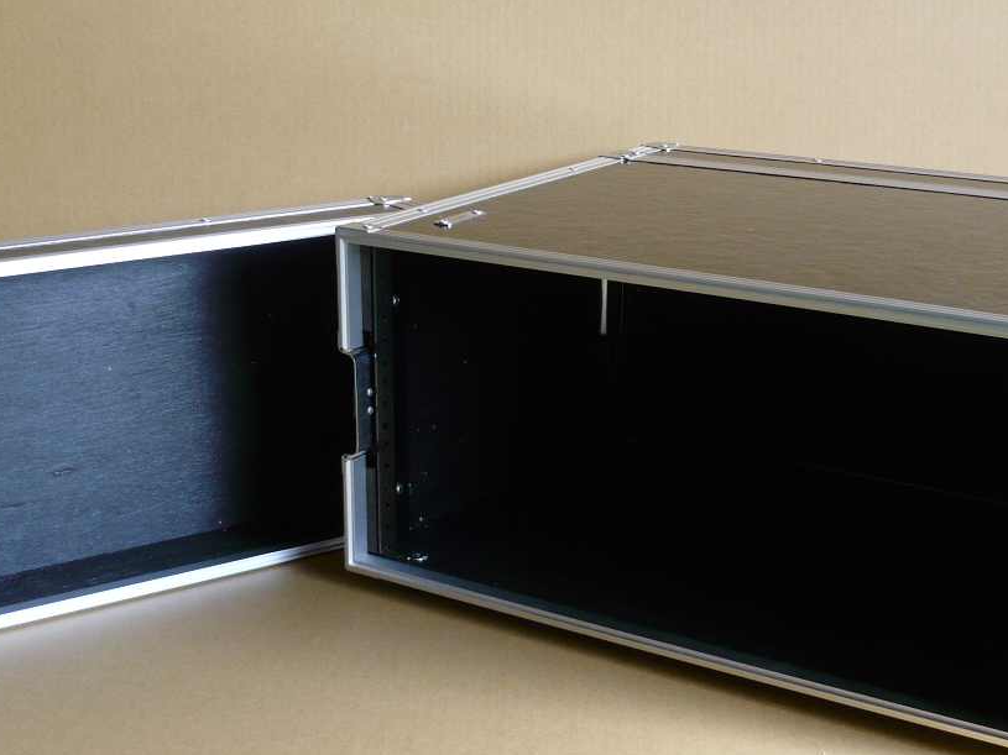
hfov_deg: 34.9
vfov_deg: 26.5
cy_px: 294
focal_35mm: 55
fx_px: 1601
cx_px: 558
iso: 100
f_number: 2.8
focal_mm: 5.8
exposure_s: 1/30
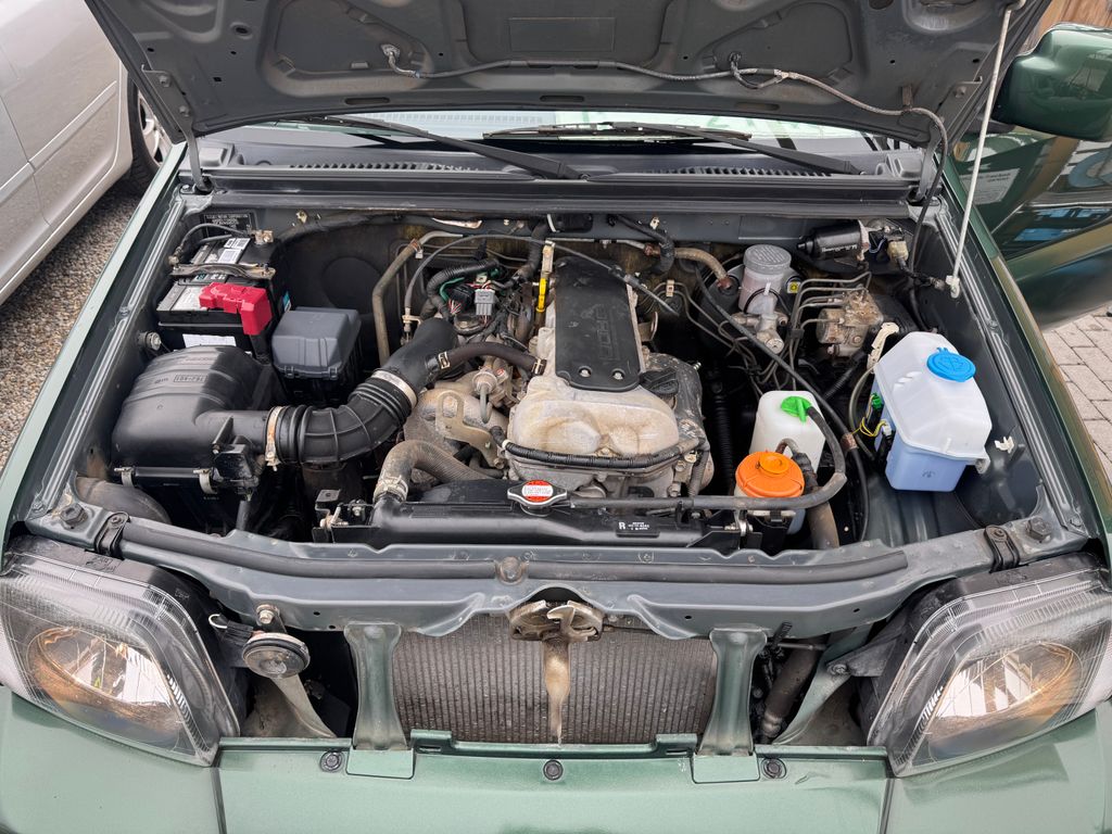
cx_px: 556
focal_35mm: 24
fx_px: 771
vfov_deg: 56.8
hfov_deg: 71.6
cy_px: 417
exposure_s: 1/135
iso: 50
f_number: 1.78
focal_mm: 6.76
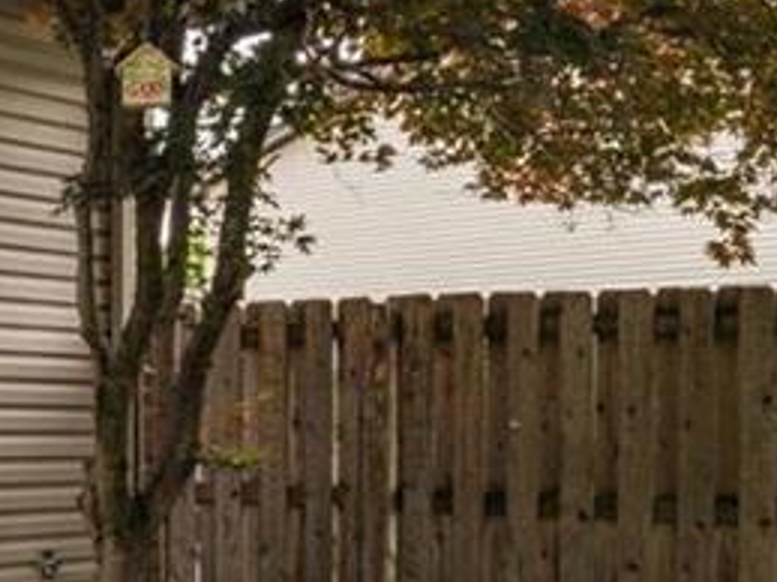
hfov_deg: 22.9
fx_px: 1862
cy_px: 408
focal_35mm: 83
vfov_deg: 17.7
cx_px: 66
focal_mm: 14
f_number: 8
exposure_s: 1/80
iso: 200
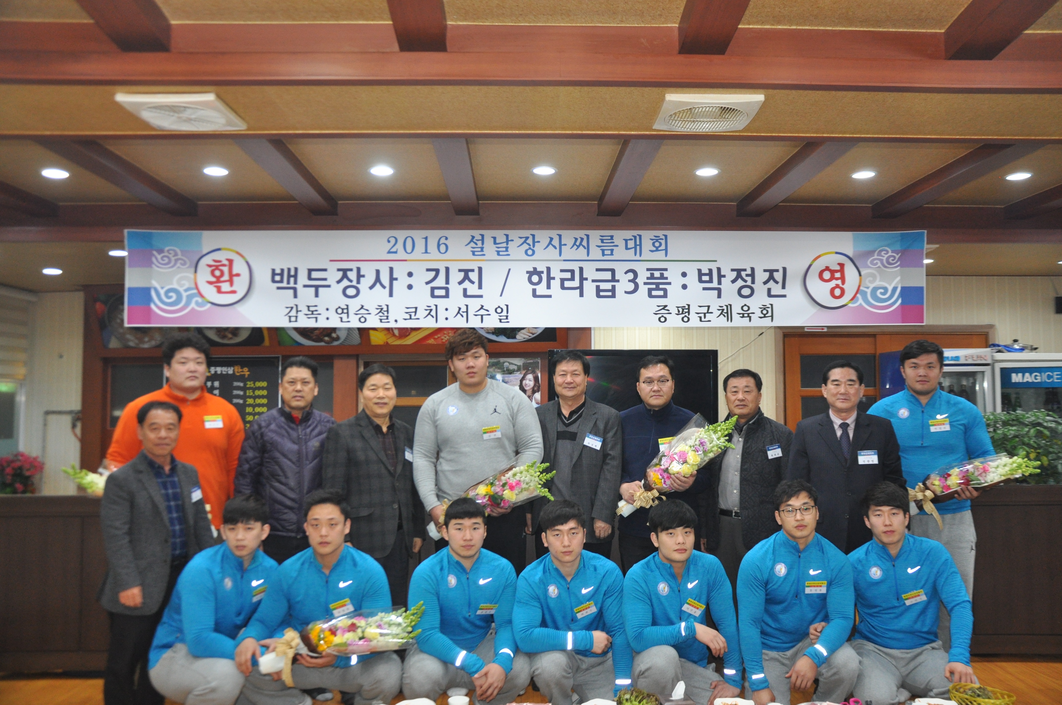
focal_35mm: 32
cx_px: 531
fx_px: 928
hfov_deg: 59.6
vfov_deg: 41.6
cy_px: 352
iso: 800
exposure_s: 1/60
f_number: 3.8
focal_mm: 21
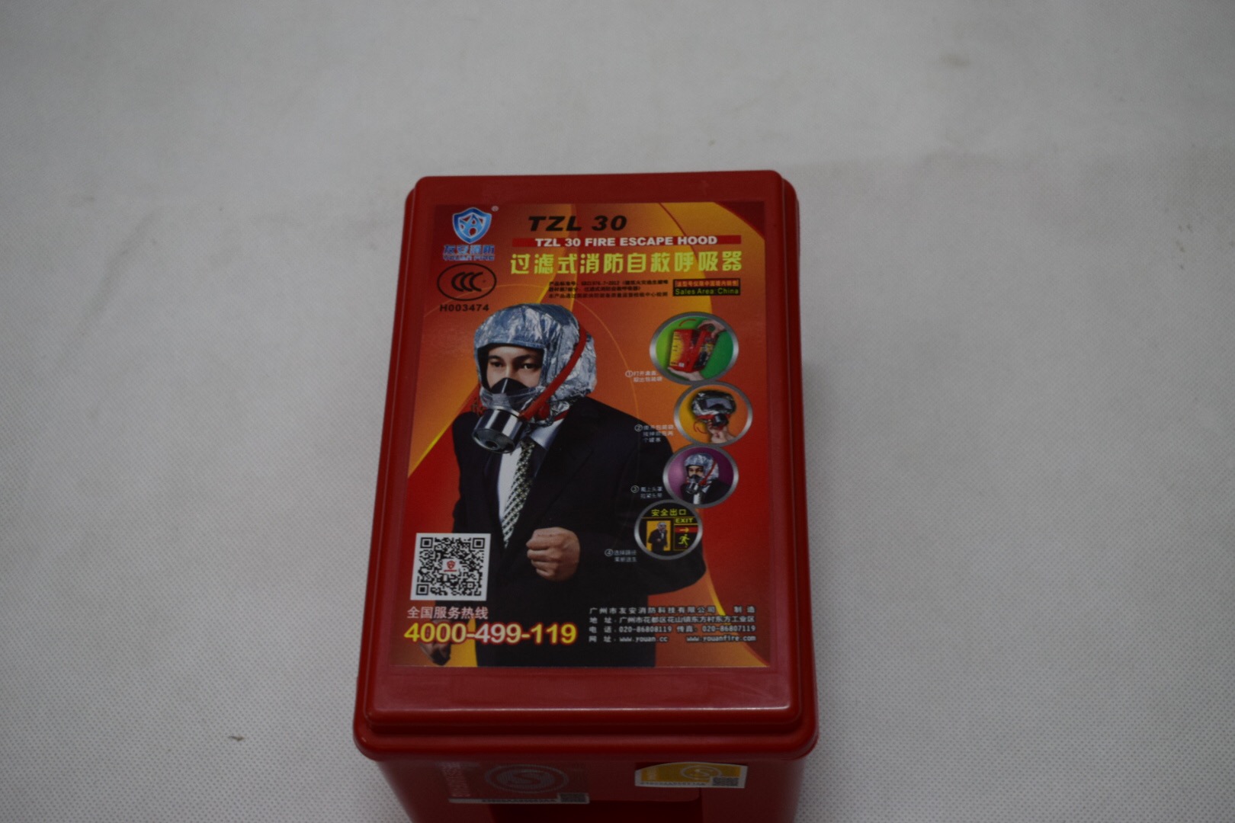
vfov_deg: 25.8
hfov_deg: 37.9
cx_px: 618
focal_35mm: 52
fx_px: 1801
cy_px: 412
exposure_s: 1/15
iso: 1100
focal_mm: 35
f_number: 6.3
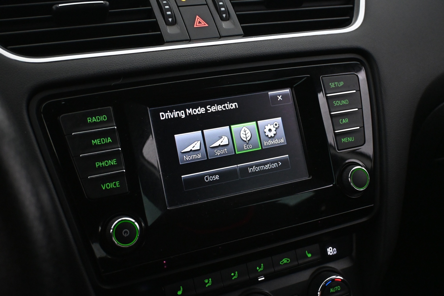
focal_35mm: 47
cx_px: 222
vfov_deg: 28.5
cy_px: 148
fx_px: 583
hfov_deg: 41.7
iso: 5000
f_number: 5
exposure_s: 1/60
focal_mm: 31.5
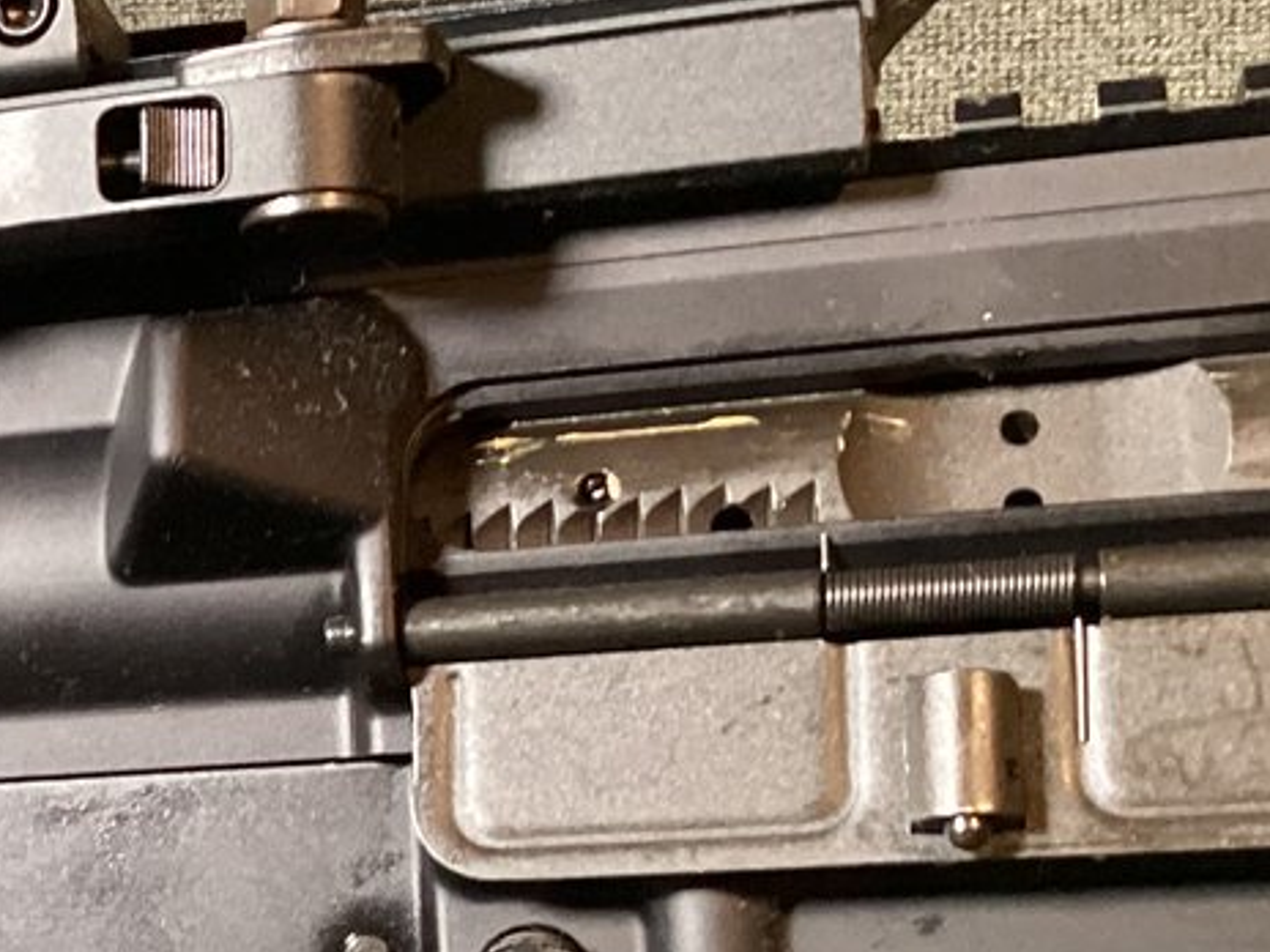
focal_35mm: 101
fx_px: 3706
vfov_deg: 14.4
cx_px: -486
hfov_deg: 17.9
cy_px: 934
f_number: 2.4
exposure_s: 1/40
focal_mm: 3.3
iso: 400
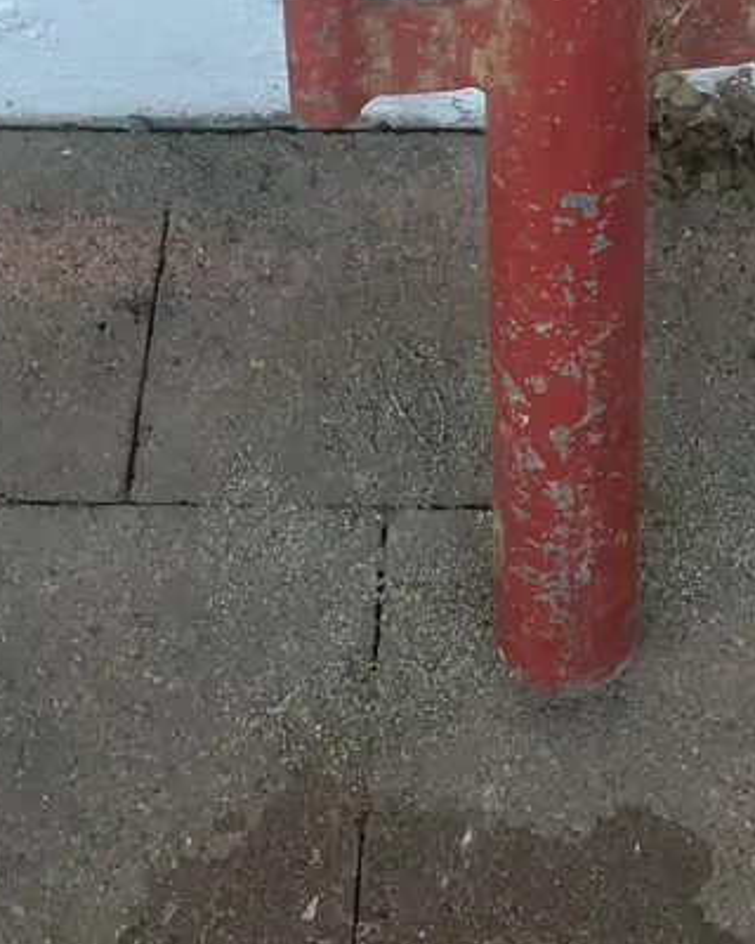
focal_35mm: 70
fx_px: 1955
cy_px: -189
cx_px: 606
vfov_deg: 24.6
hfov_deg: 21.6
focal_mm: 3.99
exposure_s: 1/78
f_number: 1.8
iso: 80
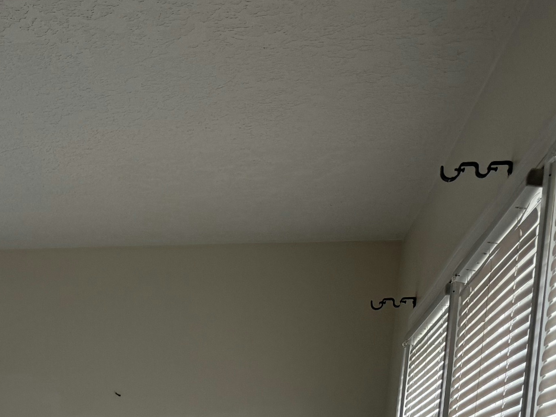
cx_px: -140
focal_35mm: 71
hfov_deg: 24.4
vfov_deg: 18.5
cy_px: 608
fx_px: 1140
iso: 64
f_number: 1.78
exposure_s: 1/122
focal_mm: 6.76
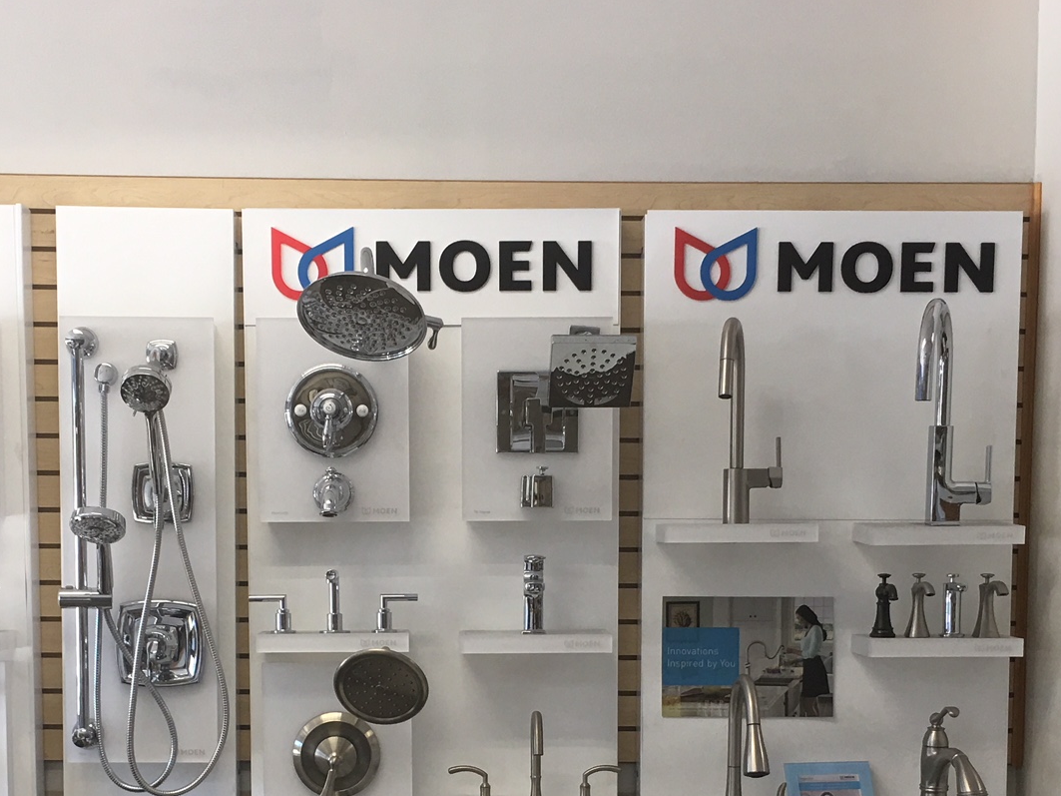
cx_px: 457
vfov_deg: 25.8
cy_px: 697
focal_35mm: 55
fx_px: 1686
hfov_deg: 34.9
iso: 32
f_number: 2.2
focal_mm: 4.15
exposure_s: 1/40
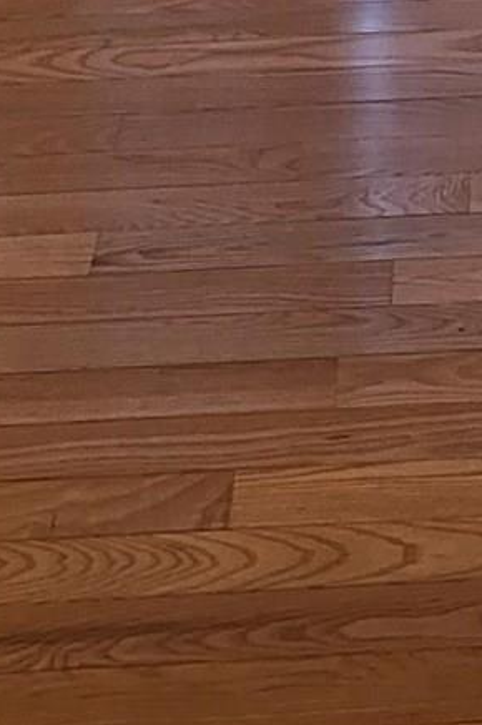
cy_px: -803
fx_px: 2876
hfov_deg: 9.5
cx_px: 512
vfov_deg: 12.4
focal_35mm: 143
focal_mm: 4.25
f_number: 1.8
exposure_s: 1/60
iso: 160
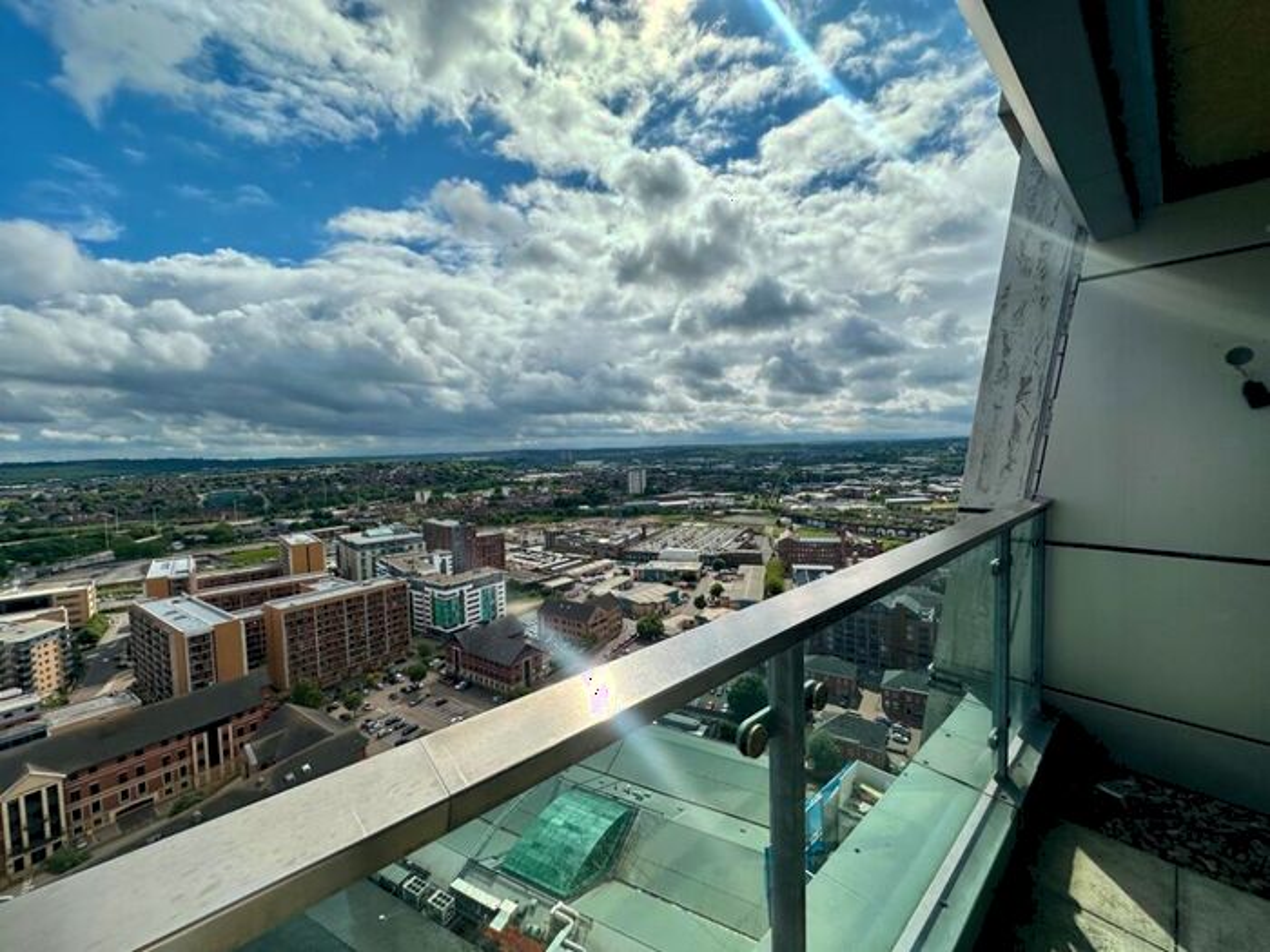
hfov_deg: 102.1
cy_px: 476
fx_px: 514
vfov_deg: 85.7
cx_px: 635
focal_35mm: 14
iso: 50
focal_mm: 2.22
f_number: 2.2
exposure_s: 1/6494
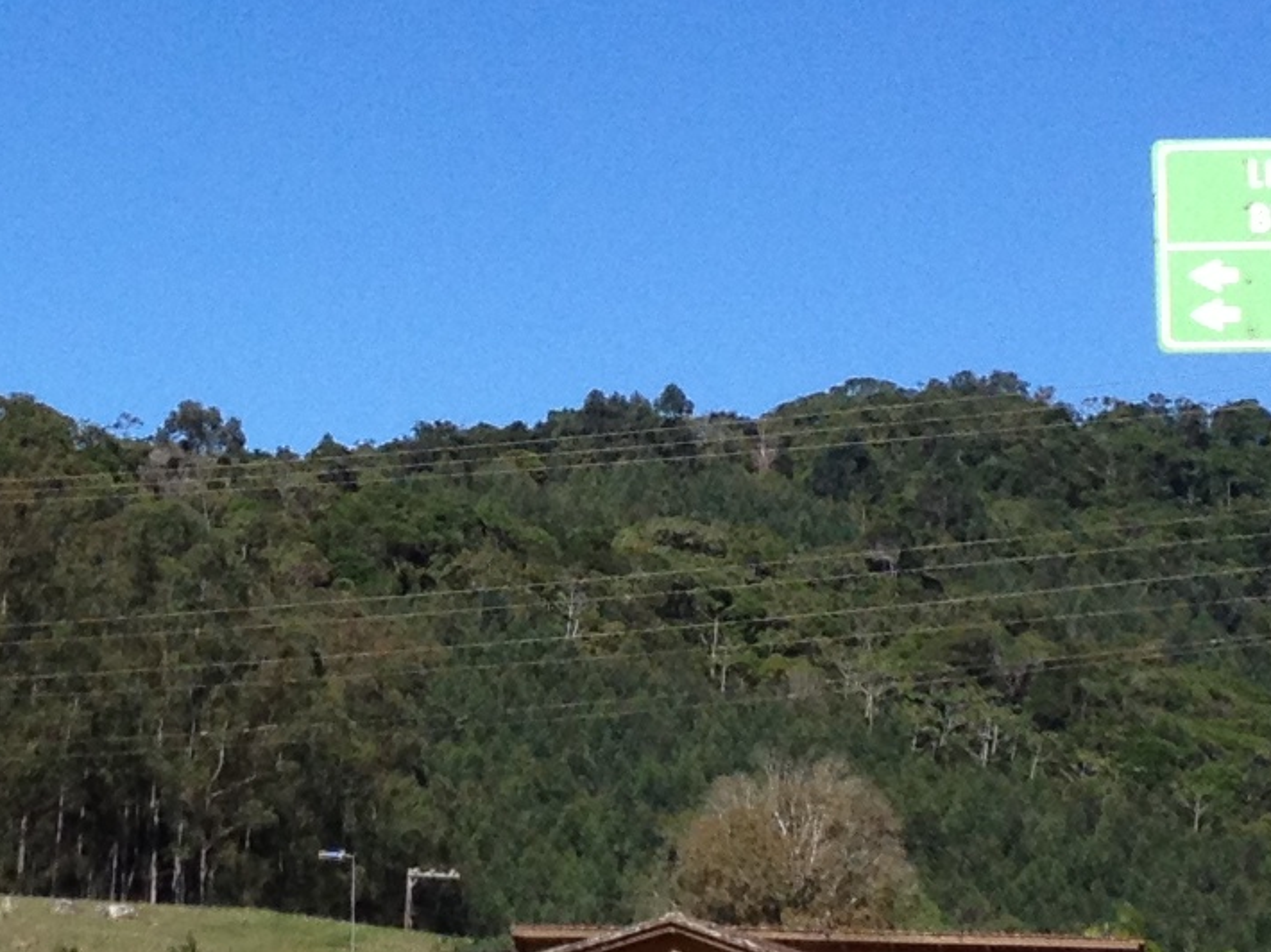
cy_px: -16
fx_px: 5909
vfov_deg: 9.2
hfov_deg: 12.2
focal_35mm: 161
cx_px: 192
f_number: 2.4
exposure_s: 1/1972
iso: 50
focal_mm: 4.28
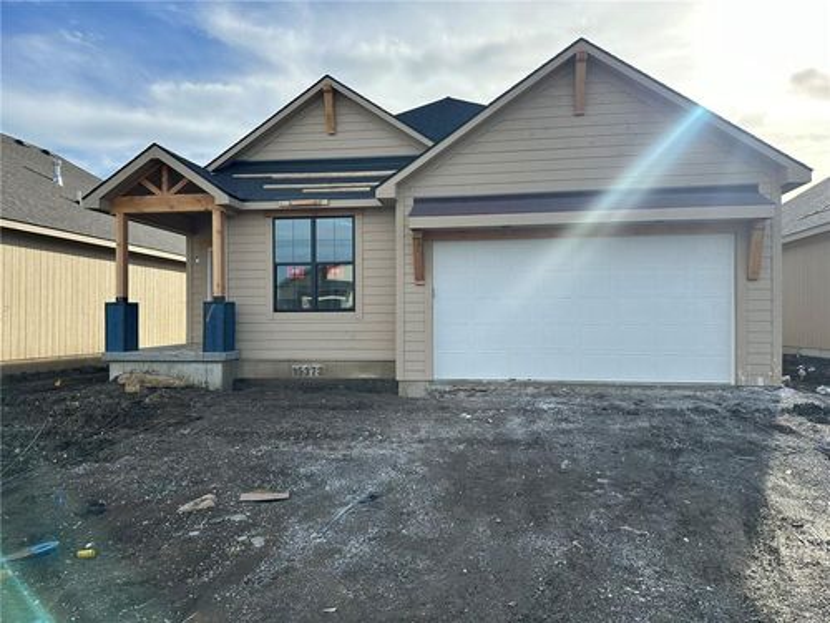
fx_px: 575
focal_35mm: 24
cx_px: 415
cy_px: 312
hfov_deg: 71.6
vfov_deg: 56.8
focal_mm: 6.86
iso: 80
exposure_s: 1/2967
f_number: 1.78
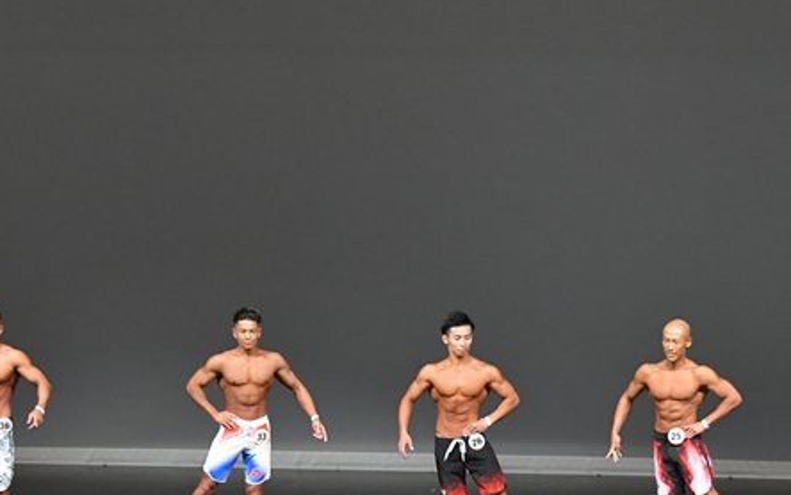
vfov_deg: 6.8
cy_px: 404
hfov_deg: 10.9
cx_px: 355
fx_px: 4141
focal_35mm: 192
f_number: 5.6
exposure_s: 1/400
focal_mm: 72
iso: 4000
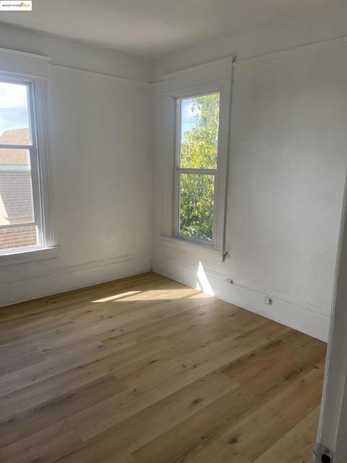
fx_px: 334
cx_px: 174
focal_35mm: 25
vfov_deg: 69.4
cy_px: 232
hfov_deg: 54.9
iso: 32
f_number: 1.6
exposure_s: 1/266
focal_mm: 5.1
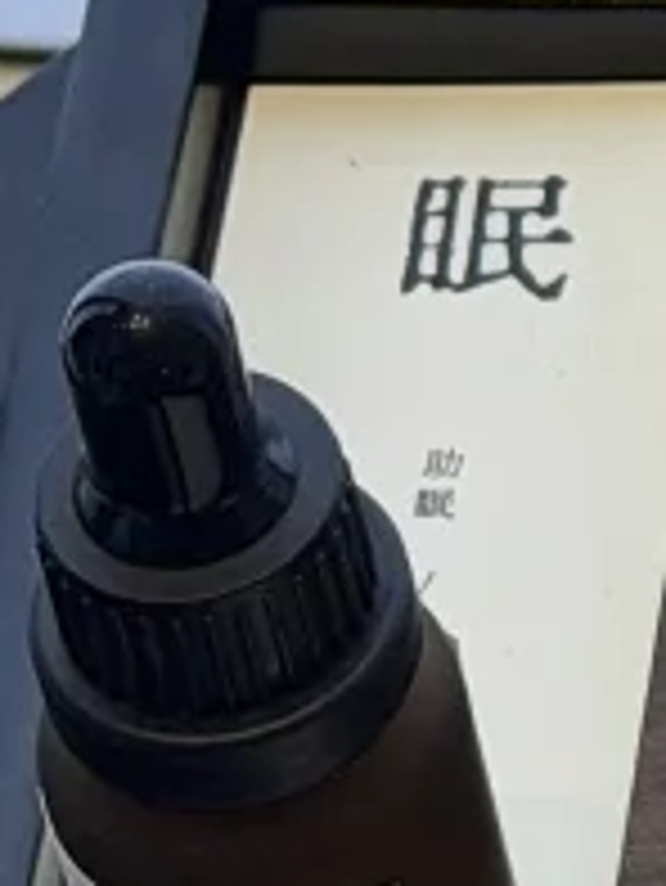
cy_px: 31
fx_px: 8969
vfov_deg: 5.6
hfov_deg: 4.1
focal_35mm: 350
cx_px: 2074
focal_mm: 6.76
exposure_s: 1/1070
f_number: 1.78
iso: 64
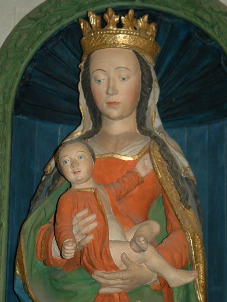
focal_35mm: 166
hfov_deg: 9.0
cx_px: 114
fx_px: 1450
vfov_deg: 11.9
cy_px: 161
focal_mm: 100
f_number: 4.2
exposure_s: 1/60
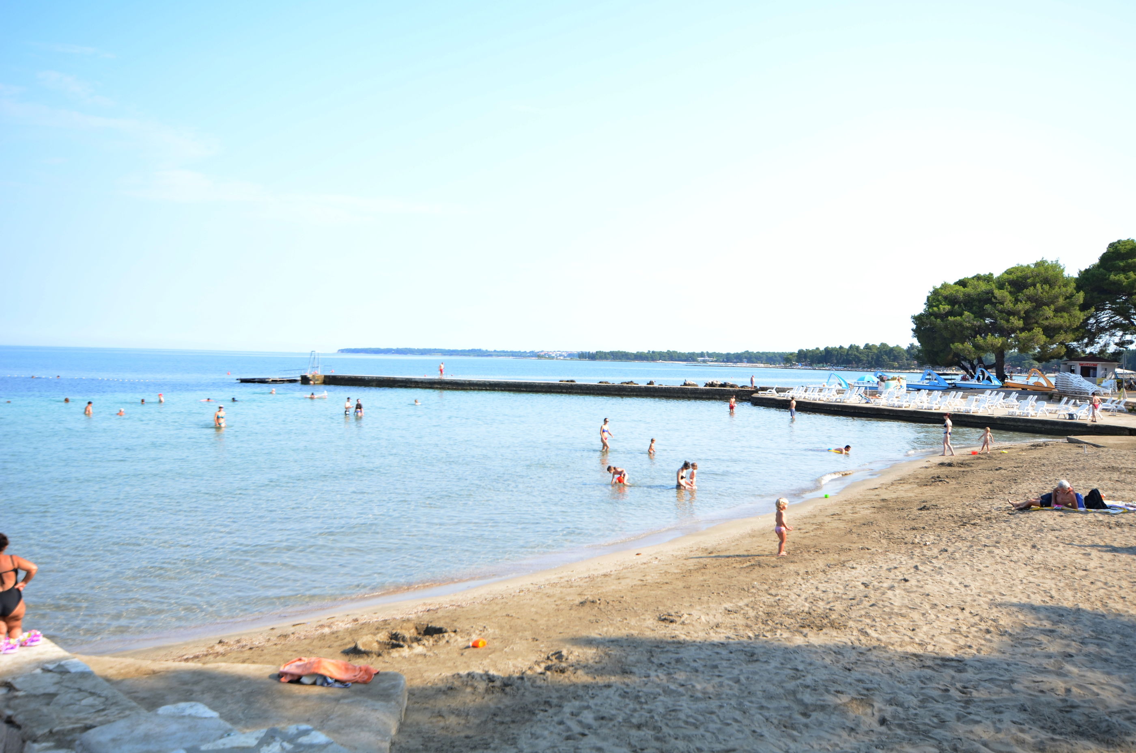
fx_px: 945
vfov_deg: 43.4
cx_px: 568
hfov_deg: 62.0
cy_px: 376
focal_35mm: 30
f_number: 6.3
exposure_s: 1/200
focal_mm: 20
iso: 160
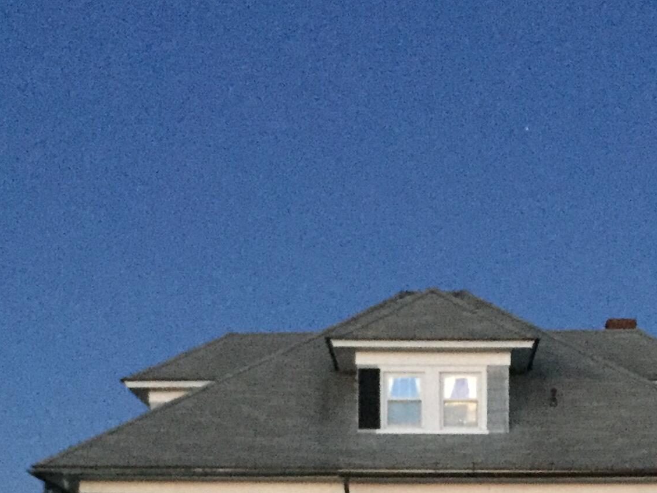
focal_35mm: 77
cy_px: 623
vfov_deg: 18.0
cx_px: 442
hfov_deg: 25.2
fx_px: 1461
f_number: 2.2
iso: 1250
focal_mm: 4.15
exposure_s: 1/15
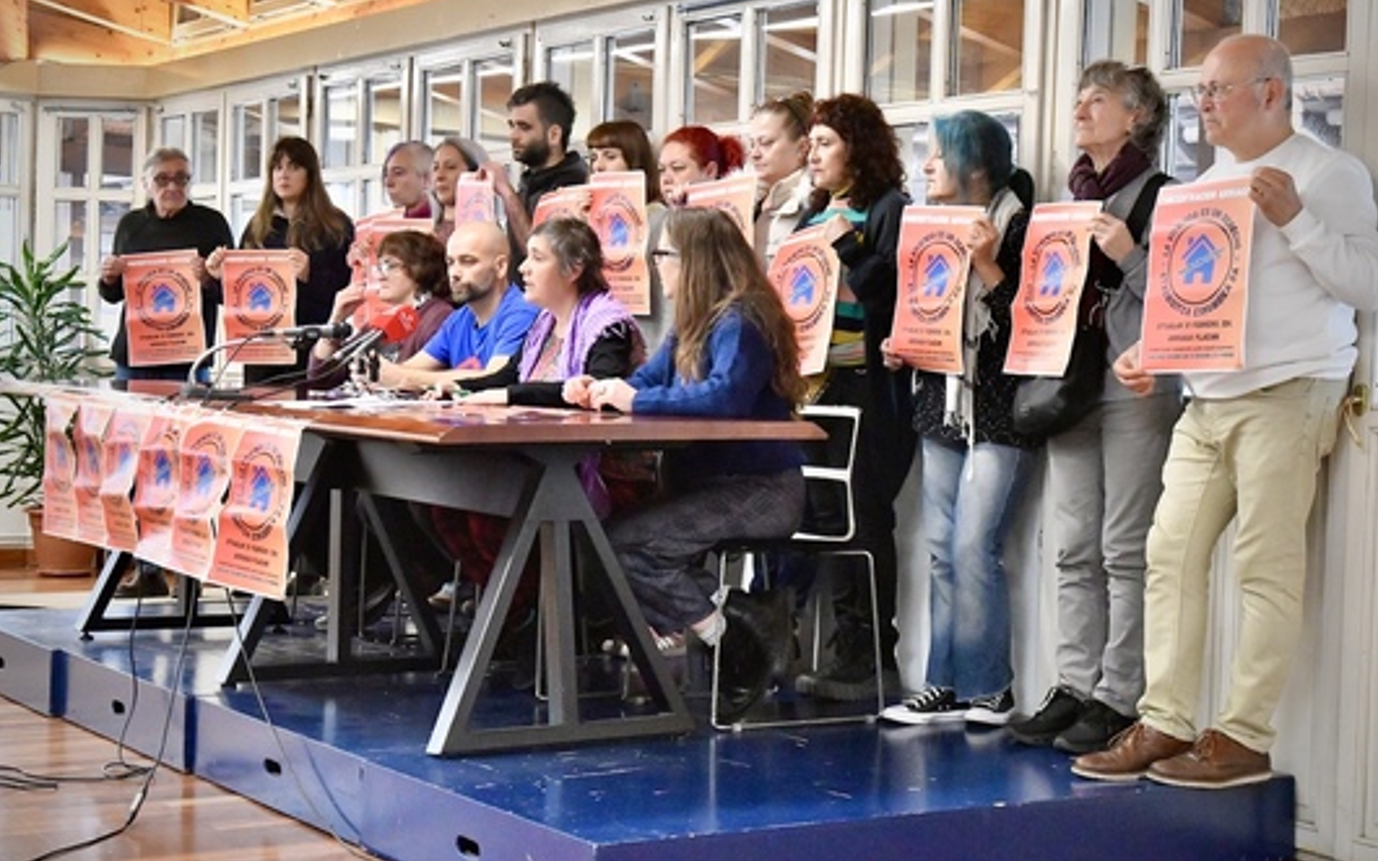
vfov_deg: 20.9
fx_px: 2328
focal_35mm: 62
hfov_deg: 33.0
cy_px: 403
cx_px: 688
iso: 9000
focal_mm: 40
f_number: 7.1
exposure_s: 1/160
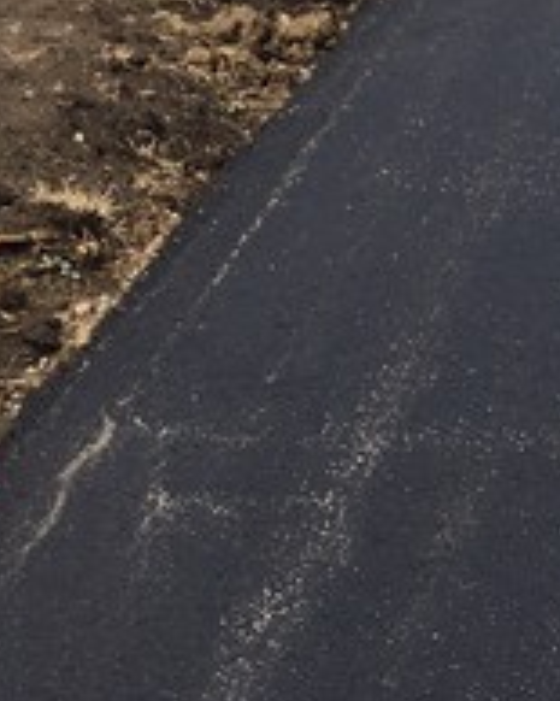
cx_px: 806
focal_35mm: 115
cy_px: 370
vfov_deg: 16.7
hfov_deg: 12.8
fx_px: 2384
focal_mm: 4.15
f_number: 2.2
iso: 25
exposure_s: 1/884
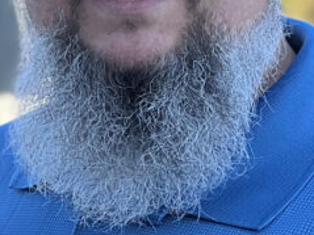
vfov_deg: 4.5
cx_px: -297
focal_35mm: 330
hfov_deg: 5.9
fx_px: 2992
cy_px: -25
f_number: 2.8
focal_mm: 9
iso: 40
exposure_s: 1/150
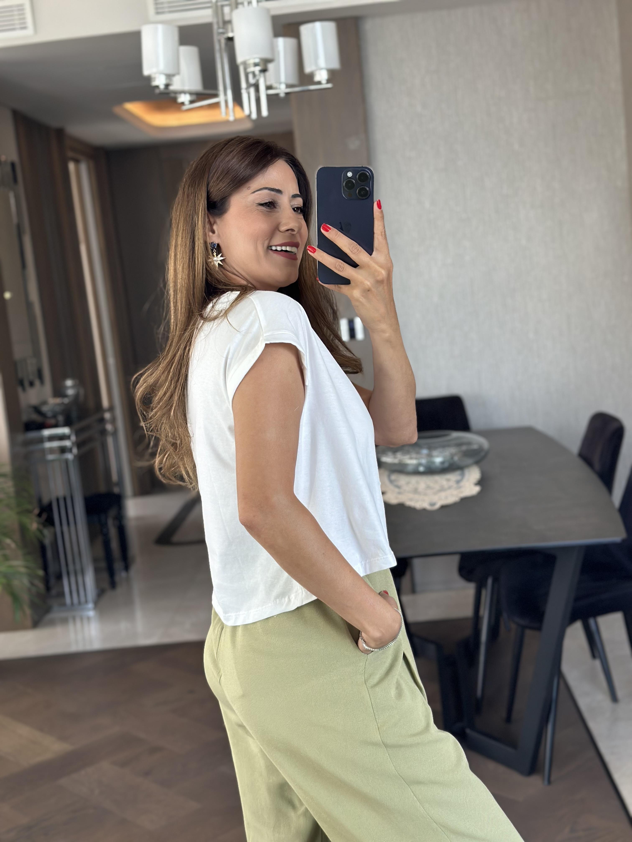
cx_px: 316
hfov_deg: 30.3
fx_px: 1168
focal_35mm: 48
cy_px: 421
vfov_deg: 39.7
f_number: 1.78
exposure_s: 1/109
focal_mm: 6.86
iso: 125
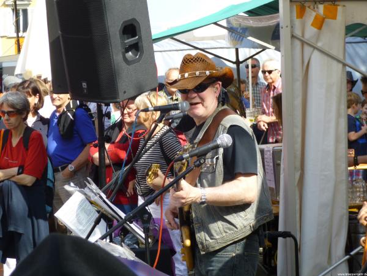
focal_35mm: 107
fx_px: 1134
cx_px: 184
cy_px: 138
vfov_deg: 13.8
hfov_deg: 18.4
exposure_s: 1/125
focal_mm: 19.1
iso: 100
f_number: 5.4
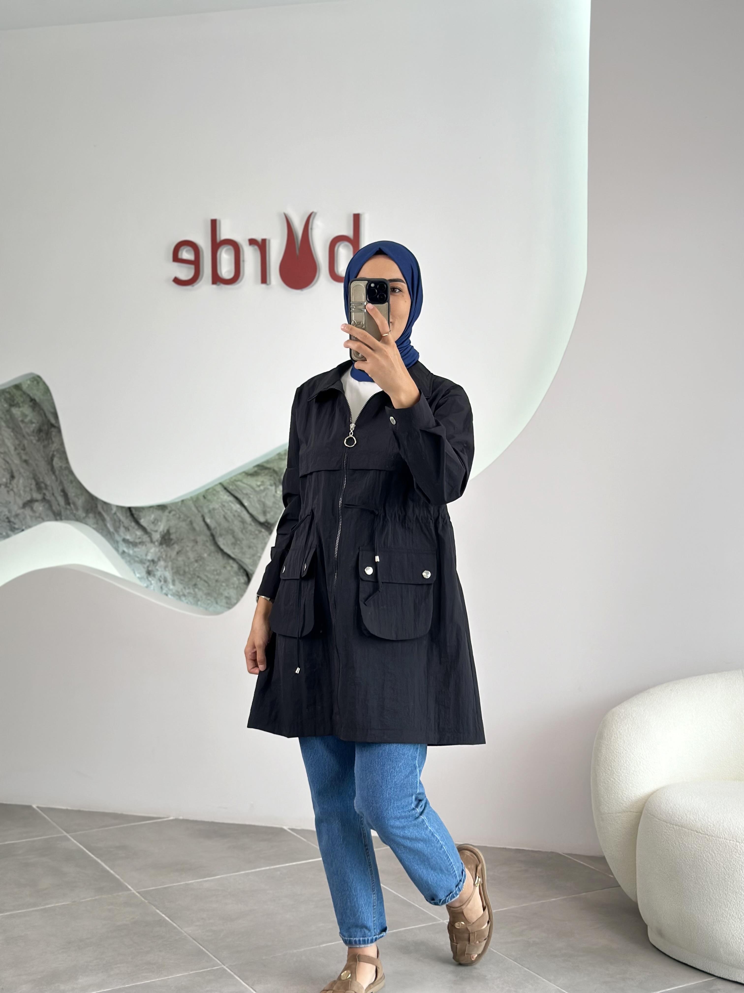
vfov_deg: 39.7
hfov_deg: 30.3
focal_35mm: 48
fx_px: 1376
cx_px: 372
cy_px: 496
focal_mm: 6.86
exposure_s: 1/217
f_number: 1.78
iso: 80
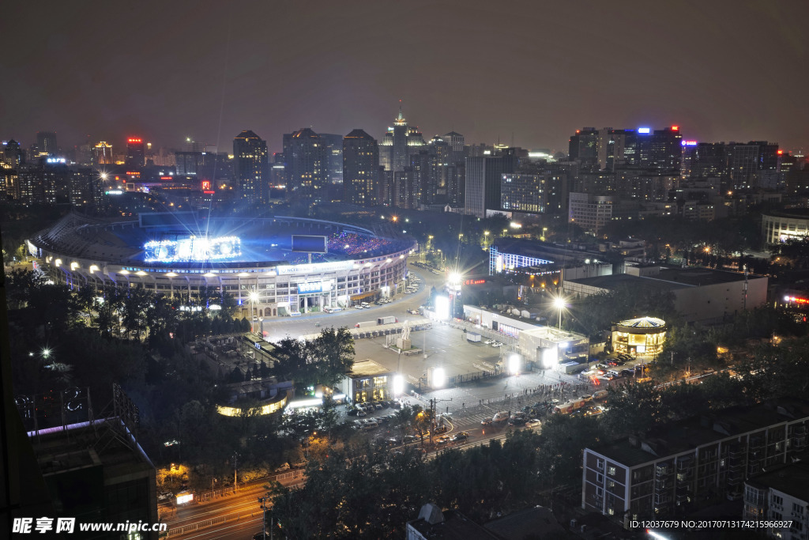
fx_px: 787
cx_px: 404
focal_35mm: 35
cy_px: 270
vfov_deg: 37.9
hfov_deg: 54.4
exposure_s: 30
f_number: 22
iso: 100
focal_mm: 35
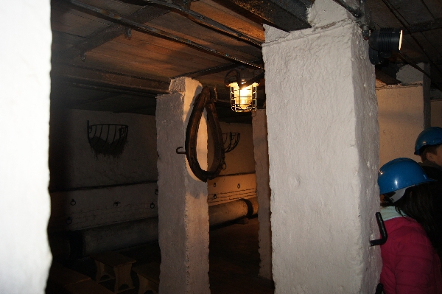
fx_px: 331
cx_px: 221
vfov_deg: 47.9
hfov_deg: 67.4
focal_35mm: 27
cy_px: 147
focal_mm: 18
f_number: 3.5
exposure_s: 1/60
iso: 320
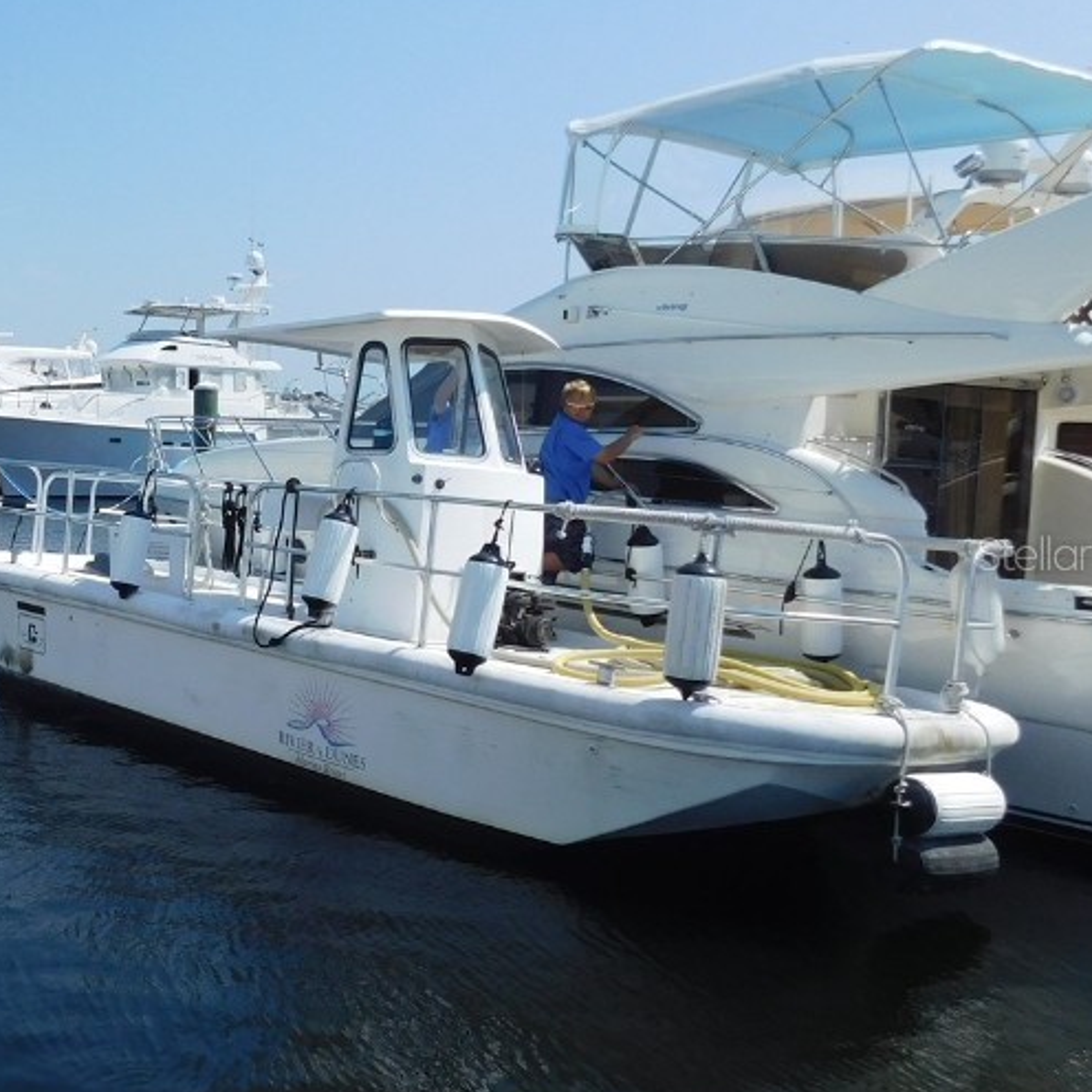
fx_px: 1499
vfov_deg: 40.0
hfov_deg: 36.8
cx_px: 57
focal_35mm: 42
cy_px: 553
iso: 125
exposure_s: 1/640
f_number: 6
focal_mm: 4
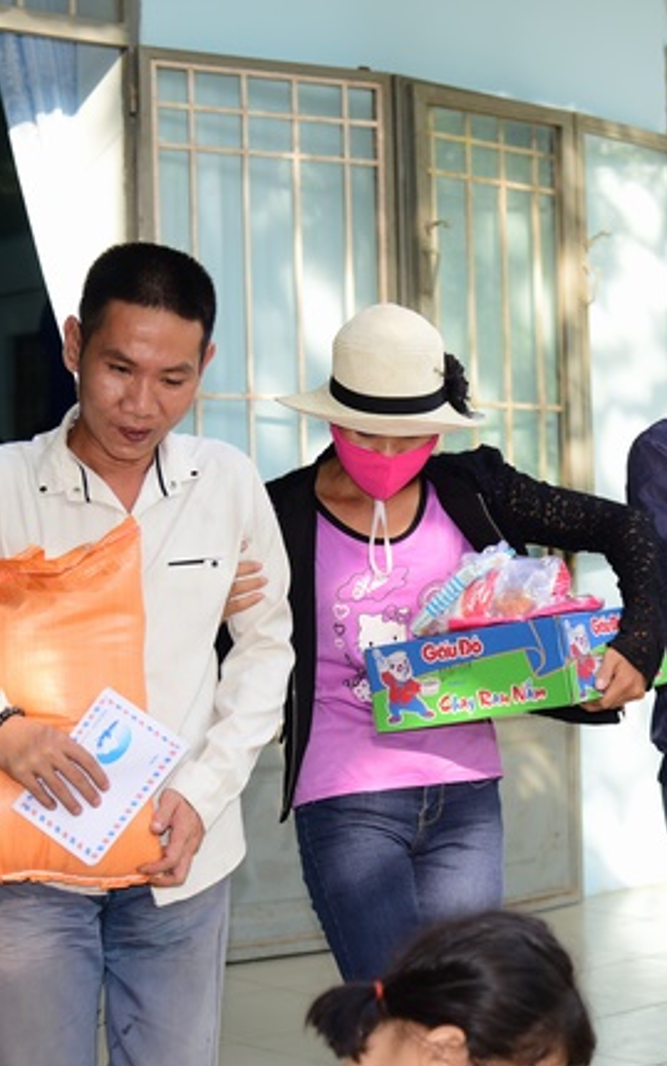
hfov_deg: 16.8
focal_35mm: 77
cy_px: 535
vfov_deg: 26.8
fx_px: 2238
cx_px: 548
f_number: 4
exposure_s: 1/200
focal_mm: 50
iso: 320
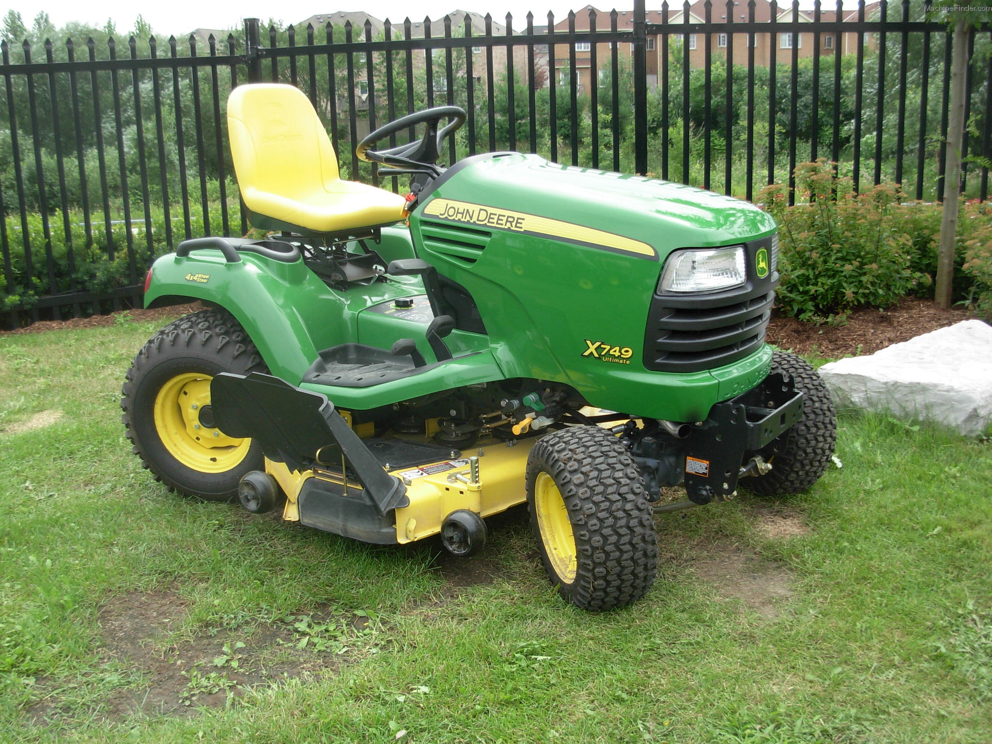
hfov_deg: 49.0
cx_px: 496
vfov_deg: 37.7
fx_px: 1089
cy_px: 372
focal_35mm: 38
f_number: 2.9
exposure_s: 1/373
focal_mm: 6.3
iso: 79
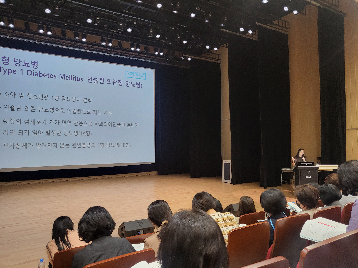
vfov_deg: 53.1
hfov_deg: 67.3
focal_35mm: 26
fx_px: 269
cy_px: 134
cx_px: 179
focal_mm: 4.25
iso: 500
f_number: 1.8
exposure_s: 1/40
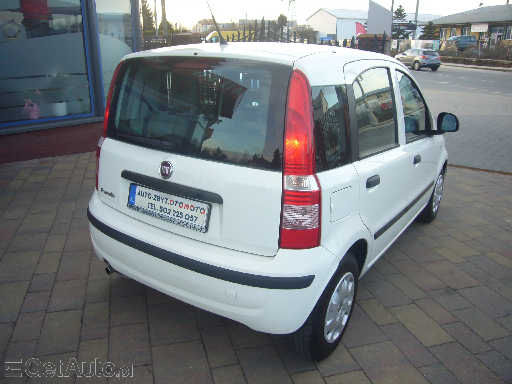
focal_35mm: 28
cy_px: 192
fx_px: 414
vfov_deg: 49.7
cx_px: 256
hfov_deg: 63.4
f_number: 2.8
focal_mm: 4.6
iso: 80
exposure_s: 1/100
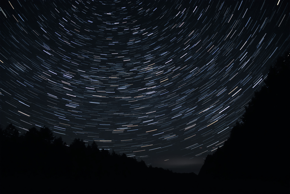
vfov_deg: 48.0
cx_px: 145
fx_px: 218
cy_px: 97
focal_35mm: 27
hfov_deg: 67.3
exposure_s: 4
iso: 12800
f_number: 2.8
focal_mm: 18
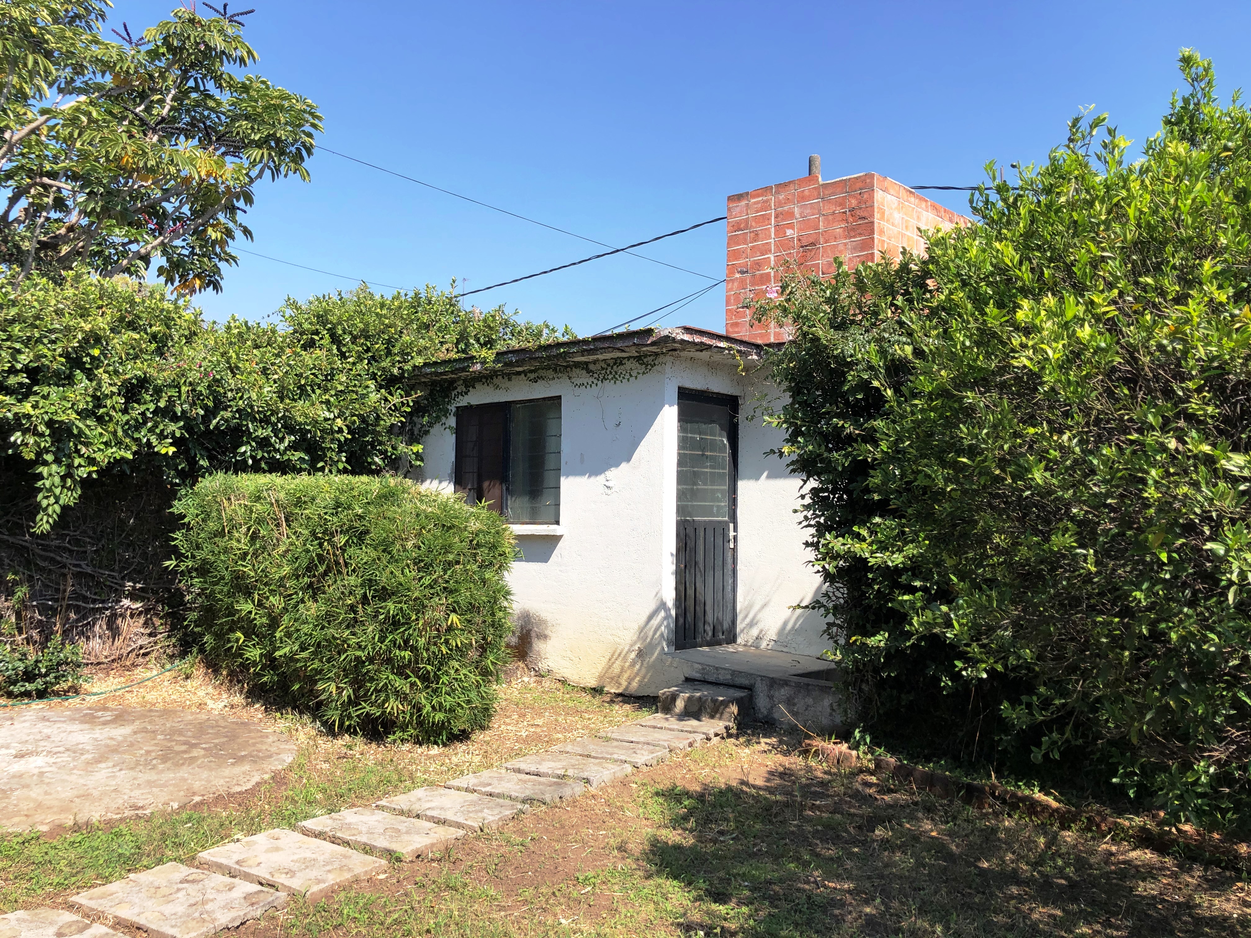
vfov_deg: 49.7
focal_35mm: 28
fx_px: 1012
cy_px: 469
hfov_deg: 63.4
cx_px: 626
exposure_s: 1/1130
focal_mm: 3.99
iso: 20
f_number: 1.8
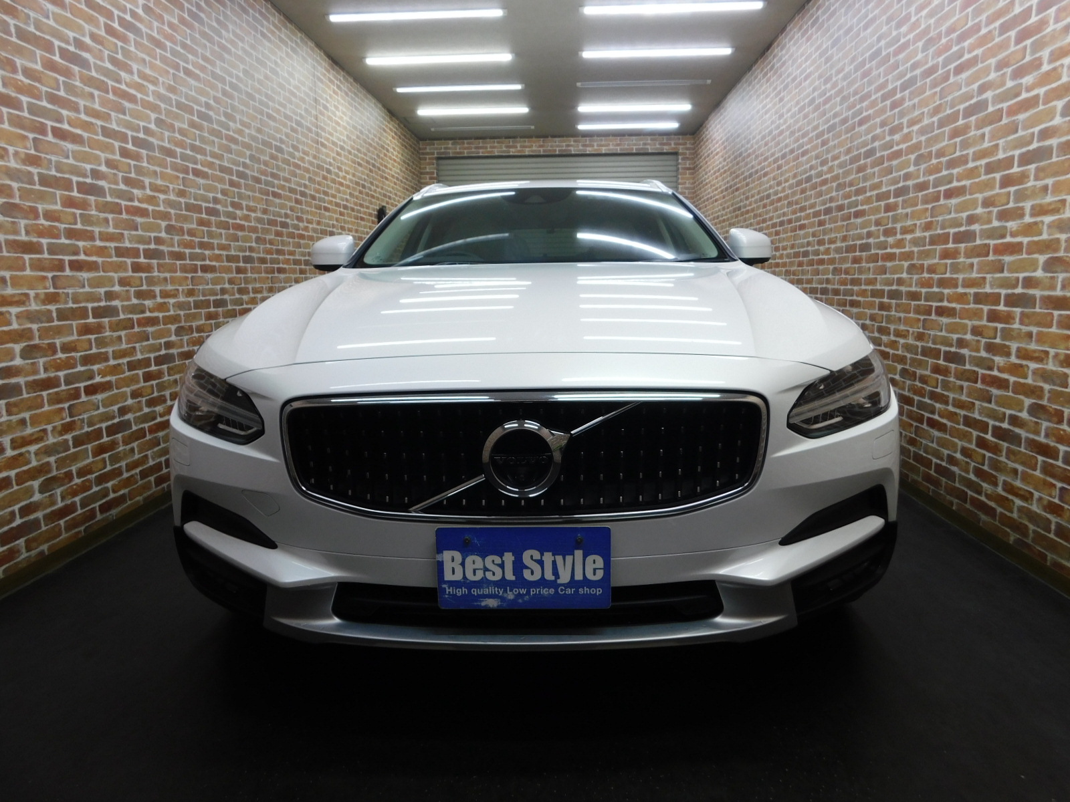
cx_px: 535
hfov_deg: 73.9
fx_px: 711
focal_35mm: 23
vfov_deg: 58.9
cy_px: 401
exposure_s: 1/30
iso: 125
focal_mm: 4
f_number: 3
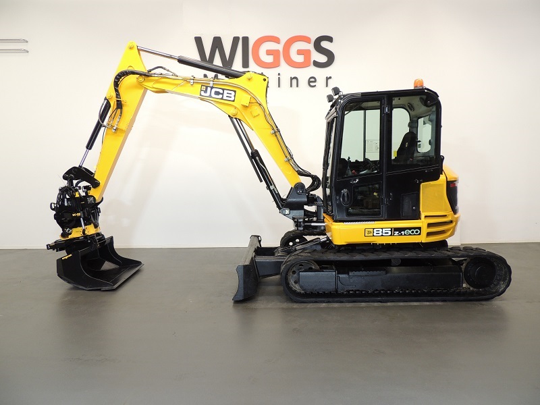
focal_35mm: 24
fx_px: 374
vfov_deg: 56.8
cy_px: 202
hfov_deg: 71.6
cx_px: 270
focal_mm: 4.3
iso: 140
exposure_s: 1/30
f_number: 3
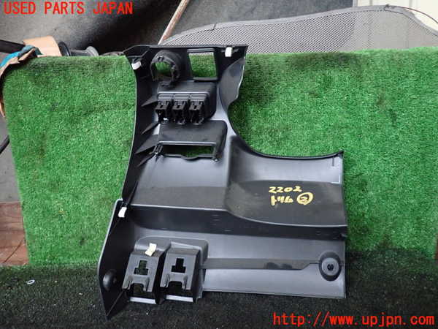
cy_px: 164
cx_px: 219
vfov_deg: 54.9
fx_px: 316
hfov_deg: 69.4
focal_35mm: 25
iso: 800
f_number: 2
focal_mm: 4.5
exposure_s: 1/30
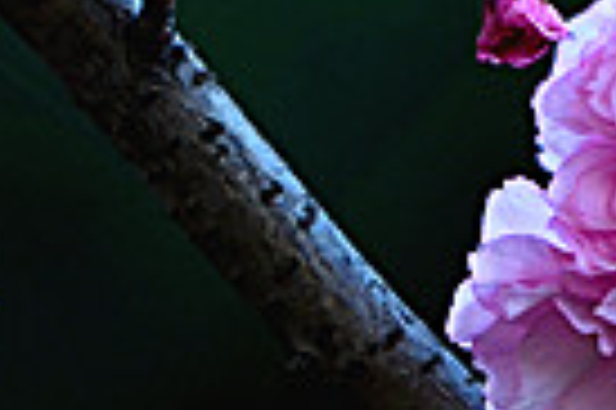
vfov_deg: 0.8
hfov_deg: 1.2
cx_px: 328
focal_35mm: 1747
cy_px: -79
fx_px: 29857
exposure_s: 1/80
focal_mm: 200
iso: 200
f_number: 4
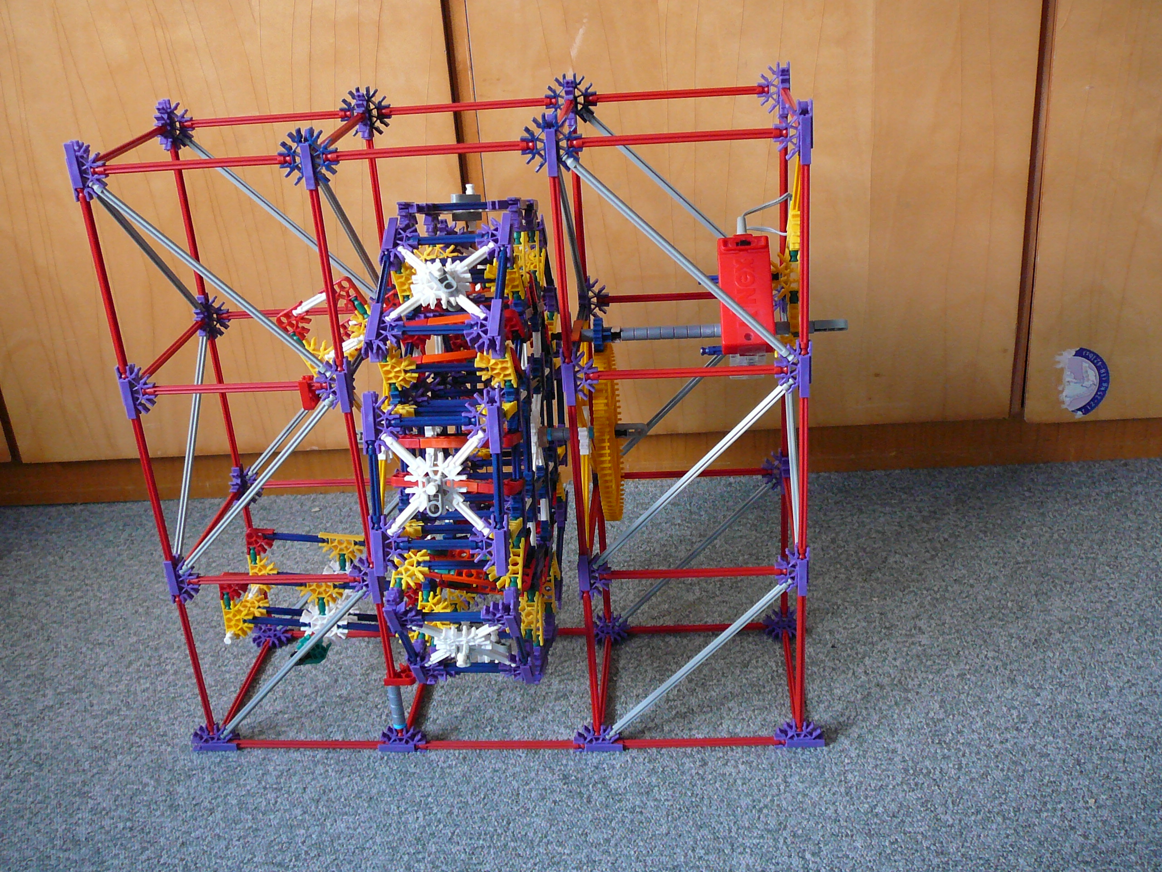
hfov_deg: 52.6
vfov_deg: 40.7
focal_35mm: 35
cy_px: 436
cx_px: 581
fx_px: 1175
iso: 200
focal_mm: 5.2
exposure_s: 1/5
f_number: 2.8
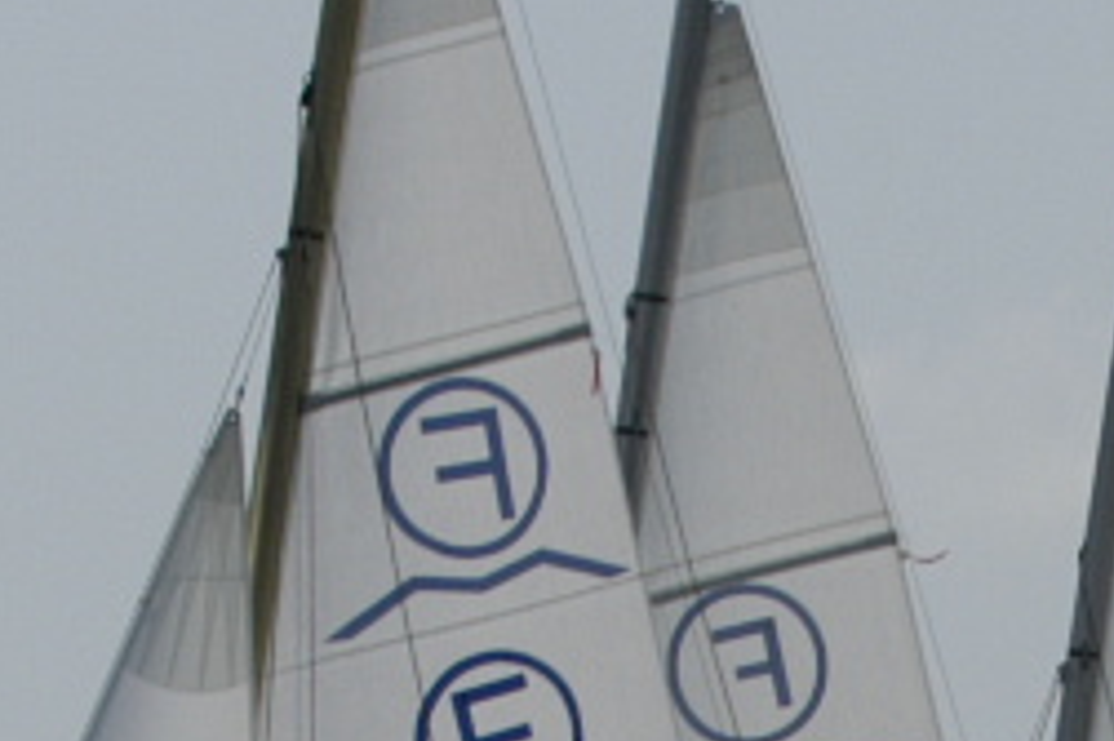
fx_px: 22234
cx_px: 1456
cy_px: 2054
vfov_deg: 1.9
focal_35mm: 719
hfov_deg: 2.9
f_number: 8
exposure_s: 1/1000
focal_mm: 80
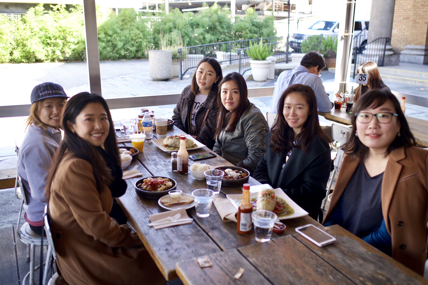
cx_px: 214
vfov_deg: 37.9
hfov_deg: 54.4
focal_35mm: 35
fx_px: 416
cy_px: 142
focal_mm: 23
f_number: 2
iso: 160
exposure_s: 1/160
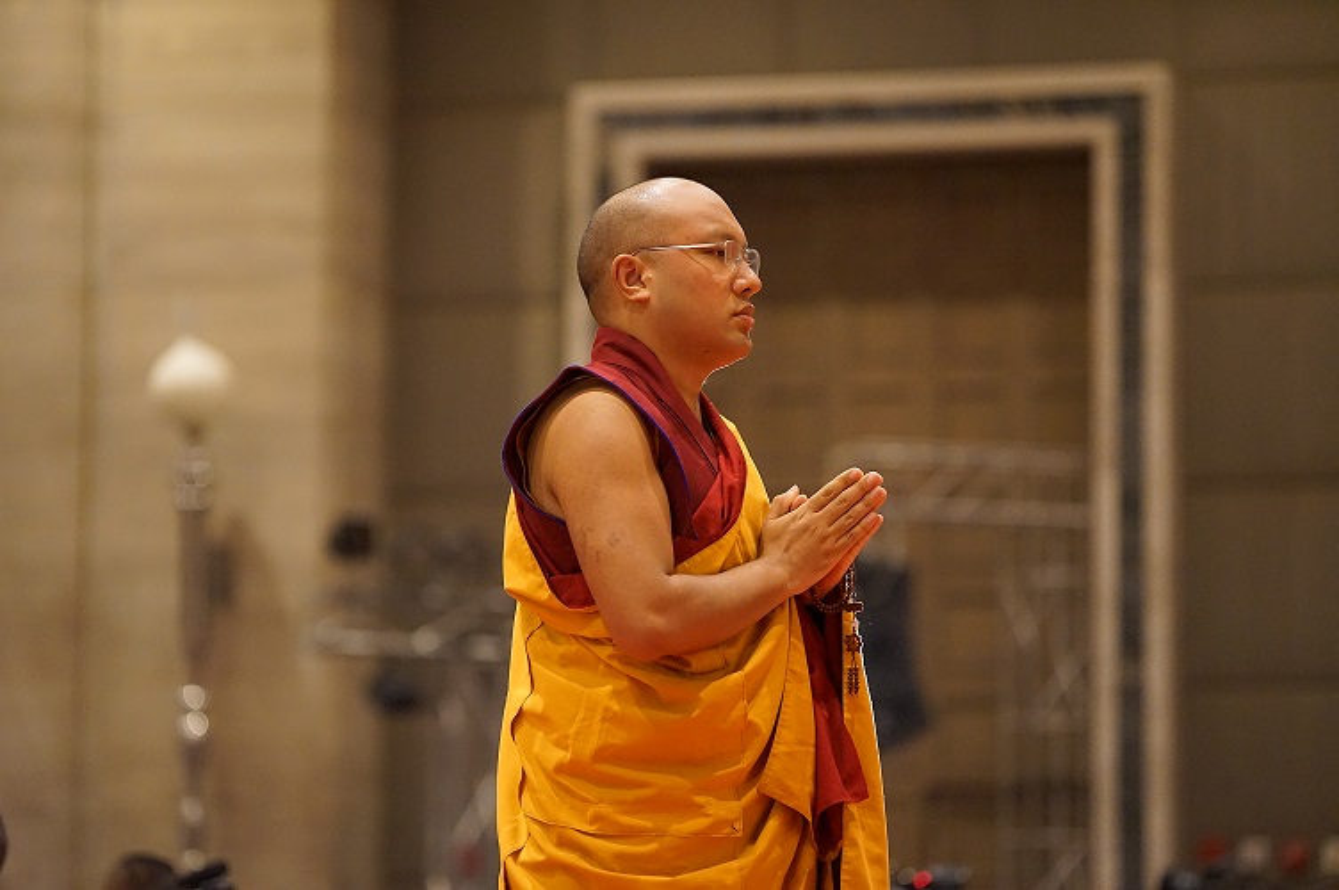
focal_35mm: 135
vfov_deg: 10.1
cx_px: 670
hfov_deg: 15.2
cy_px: 445
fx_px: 5017
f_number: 2.8
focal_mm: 135
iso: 6400
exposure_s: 1/160
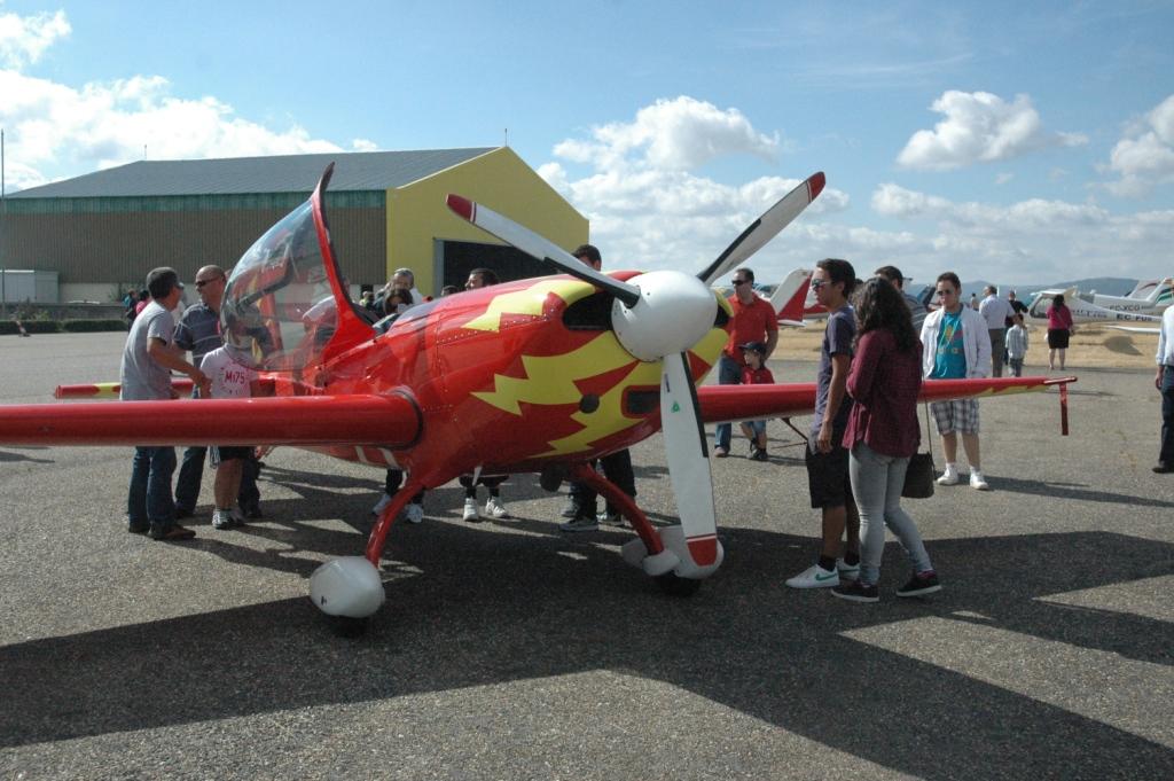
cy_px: 390
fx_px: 1320
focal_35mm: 40
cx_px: 587
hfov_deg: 48.0
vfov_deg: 33.0
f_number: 5.6
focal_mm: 27
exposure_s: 1/8000
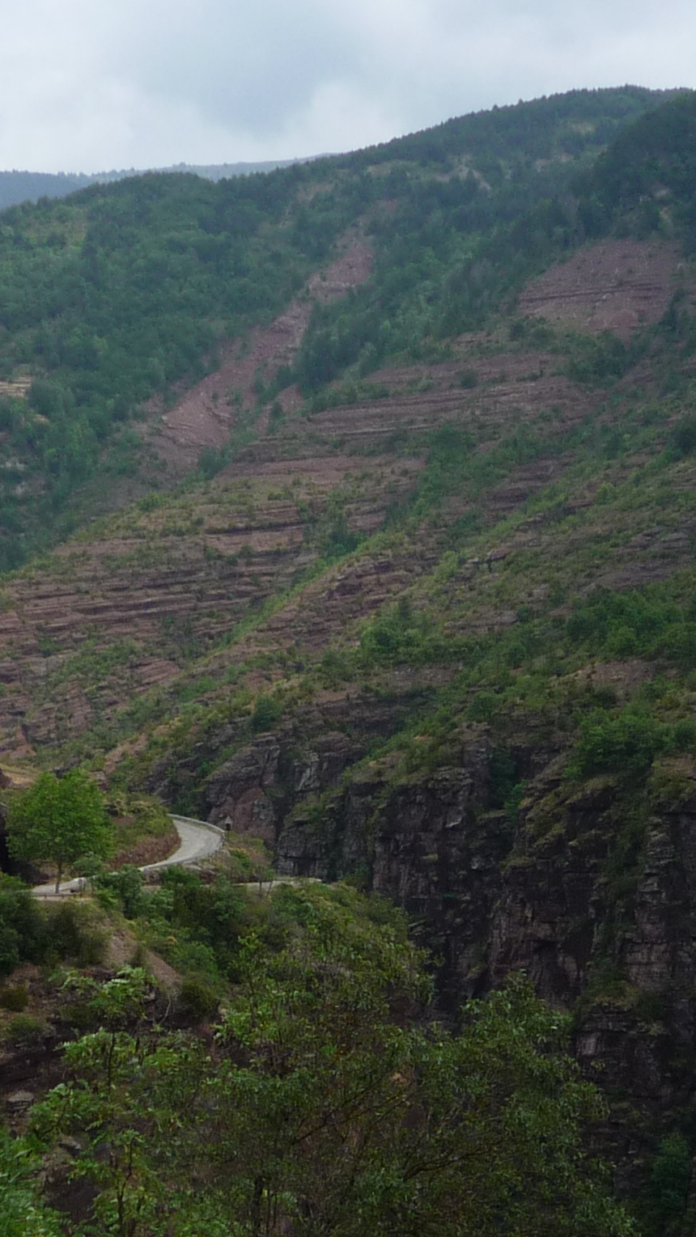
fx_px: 2559
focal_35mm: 78
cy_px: 888
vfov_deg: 26.9
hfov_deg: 15.5
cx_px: 371
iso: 100
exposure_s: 1/400
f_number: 5
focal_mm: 5.2
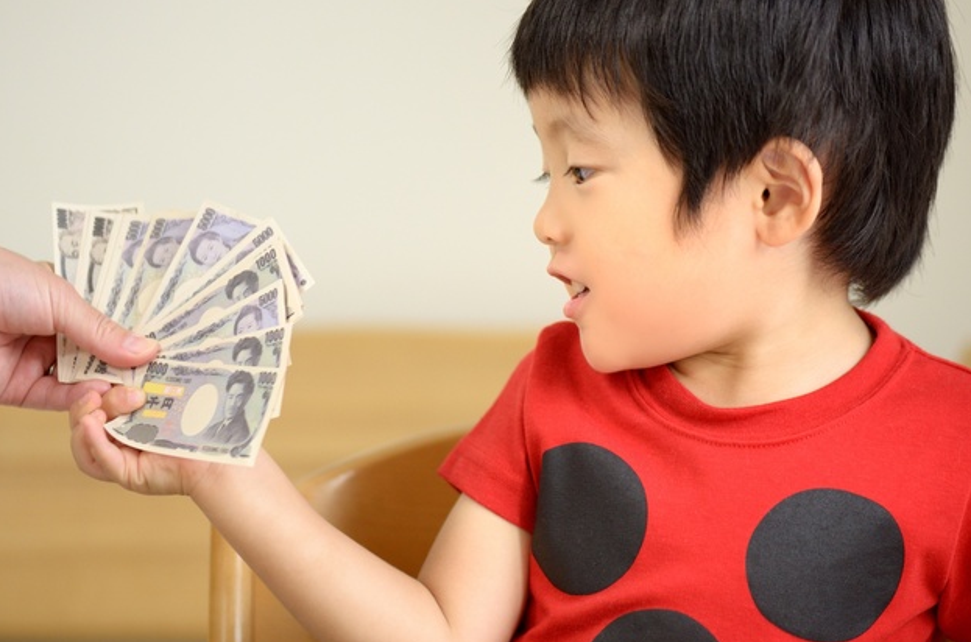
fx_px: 2798
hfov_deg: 19.7
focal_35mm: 104
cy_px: 312
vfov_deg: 13.1
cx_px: 533
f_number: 2.2
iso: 400
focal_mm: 60
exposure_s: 1/100
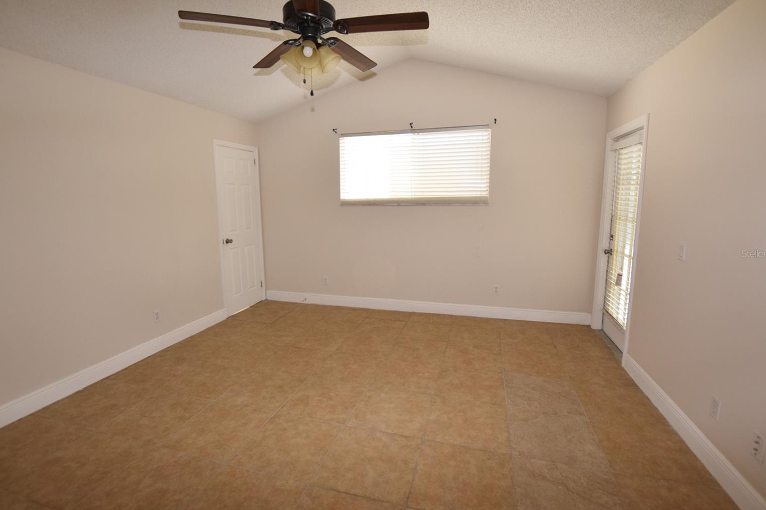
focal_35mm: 16
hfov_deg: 96.7
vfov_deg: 73.7
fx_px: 340
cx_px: 378
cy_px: 253
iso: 800
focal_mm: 10
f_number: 5
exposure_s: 1/100
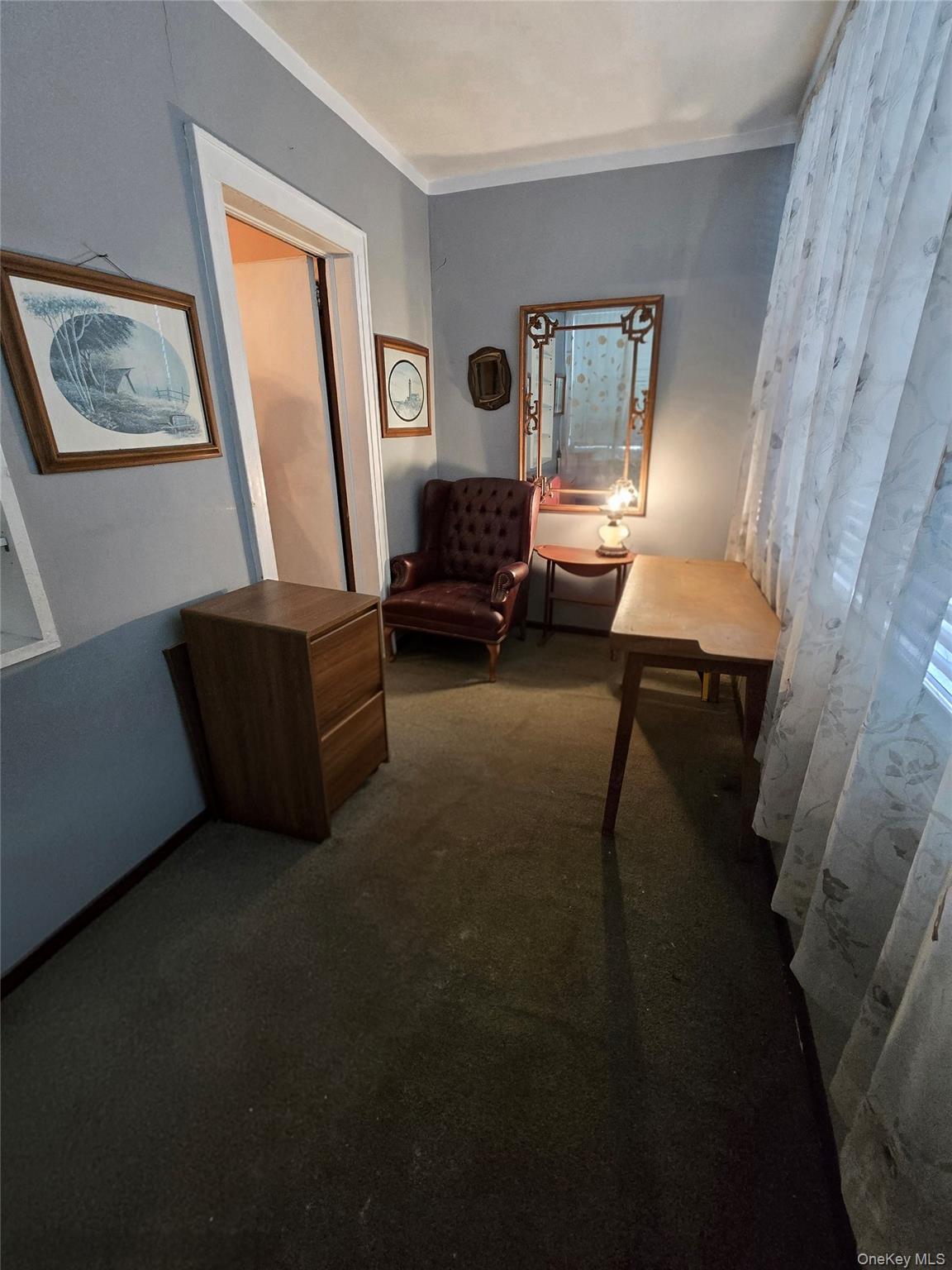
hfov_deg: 89.9
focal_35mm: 13
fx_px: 477
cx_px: 476
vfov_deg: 106.2
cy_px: 635
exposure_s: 1/60.2
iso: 1250
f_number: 2.2
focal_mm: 2.2
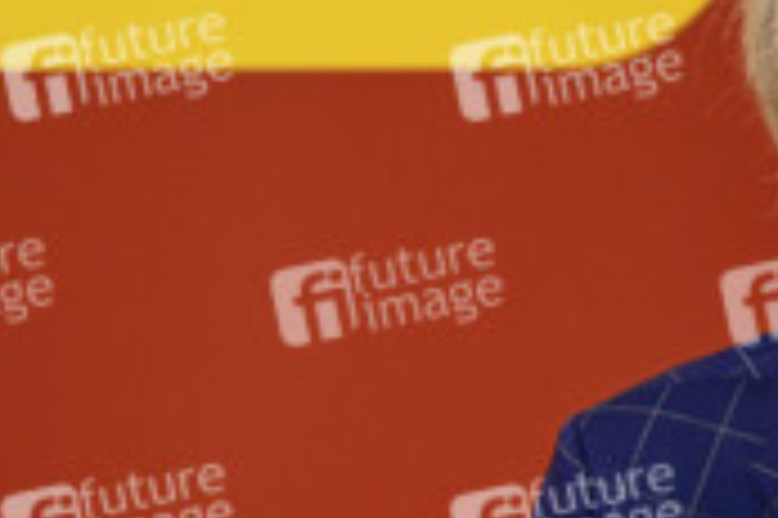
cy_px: 405
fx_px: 3951
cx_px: 897
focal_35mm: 183
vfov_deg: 7.5
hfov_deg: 11.1
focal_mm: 70
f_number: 3.5
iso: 1250
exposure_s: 1/400
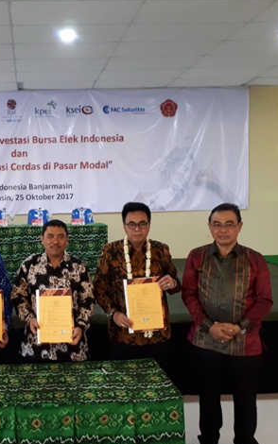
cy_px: 224
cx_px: 46
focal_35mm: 39
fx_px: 472
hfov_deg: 31.7
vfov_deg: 50.4
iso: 400
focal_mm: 3.6
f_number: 1.9
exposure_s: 1/17
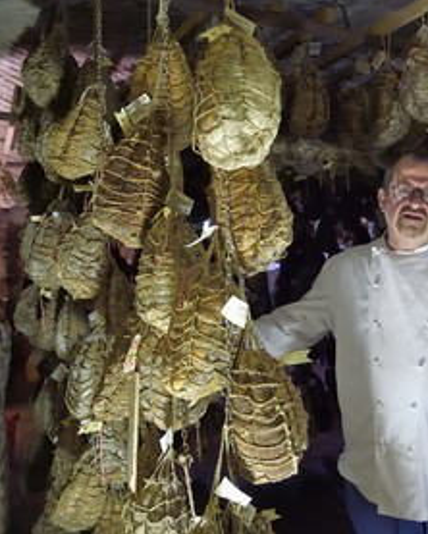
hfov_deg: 38.7
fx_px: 585
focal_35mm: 37
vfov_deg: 49.1
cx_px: 341
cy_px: 266
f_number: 5
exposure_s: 1/13
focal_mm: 26
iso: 1600
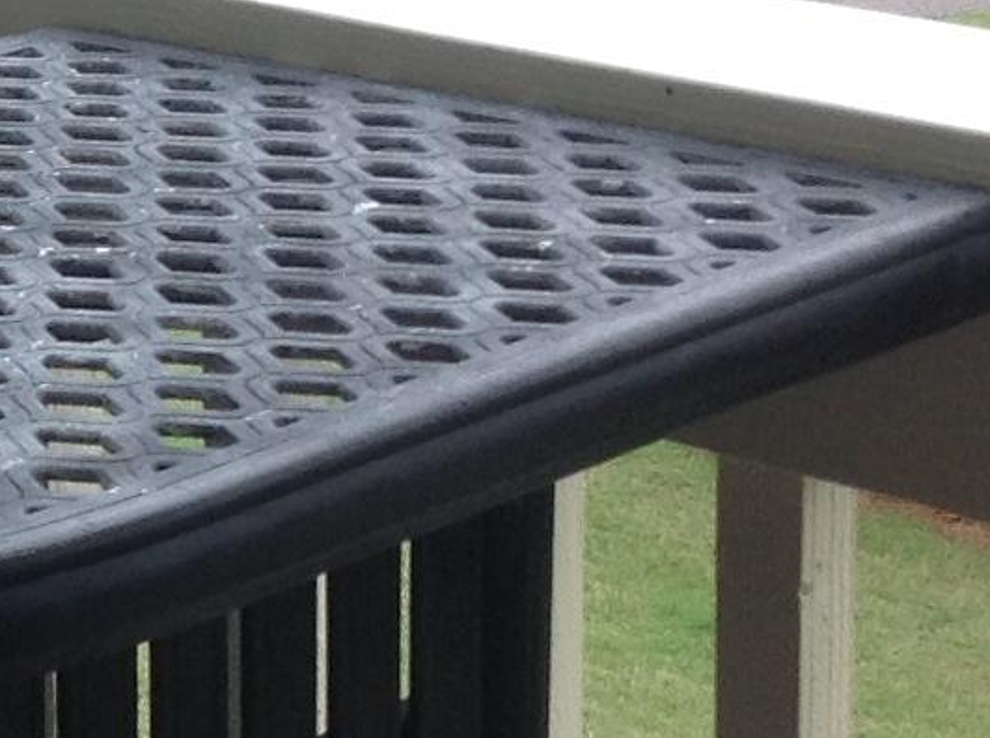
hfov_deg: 11.0
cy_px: 129
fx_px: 4881
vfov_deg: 8.6
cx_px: -604
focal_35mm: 171
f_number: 2.4
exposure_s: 1/458
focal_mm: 4.28
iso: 50
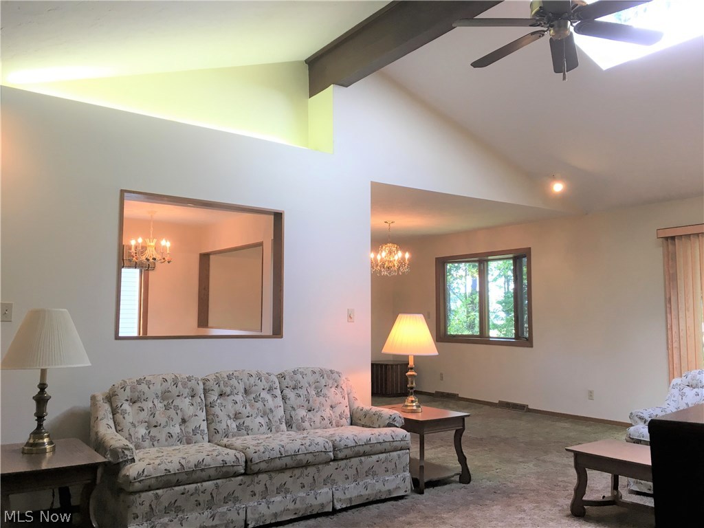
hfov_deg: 61.7
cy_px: 264
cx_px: 352
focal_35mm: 29
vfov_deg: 48.2
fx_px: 590
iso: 25
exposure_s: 1/40
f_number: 2.2
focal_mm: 4.15
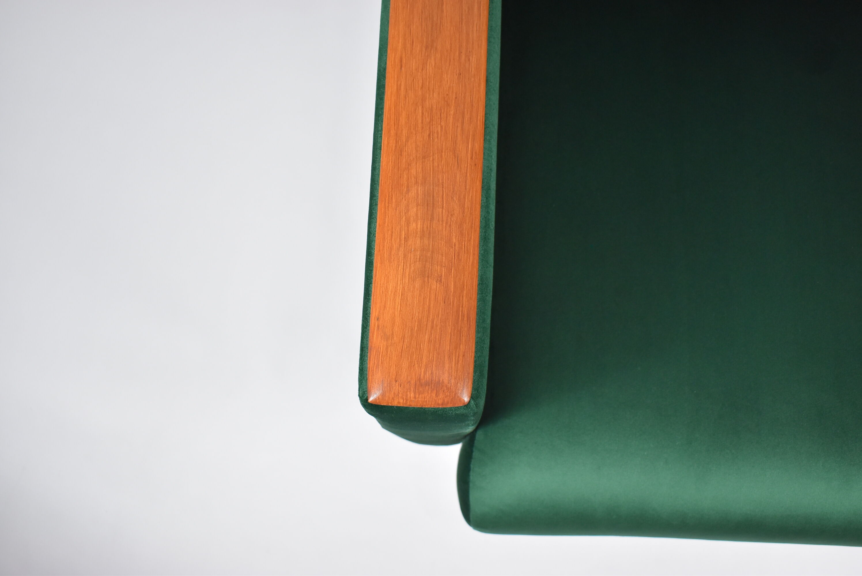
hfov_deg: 47.9
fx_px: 970
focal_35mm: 40
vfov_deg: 33.1
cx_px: 431
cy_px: 288
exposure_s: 1/125
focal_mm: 27
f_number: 4
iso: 1000
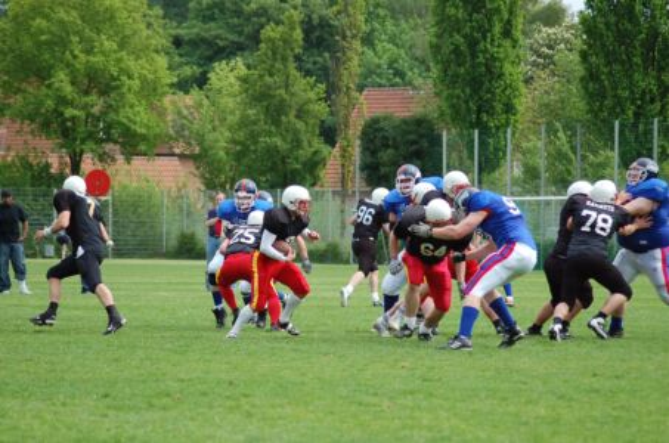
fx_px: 3338
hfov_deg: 11.4
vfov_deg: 7.6
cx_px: 334
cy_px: 222
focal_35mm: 180
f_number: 4.2
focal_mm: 120
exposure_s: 1/1000
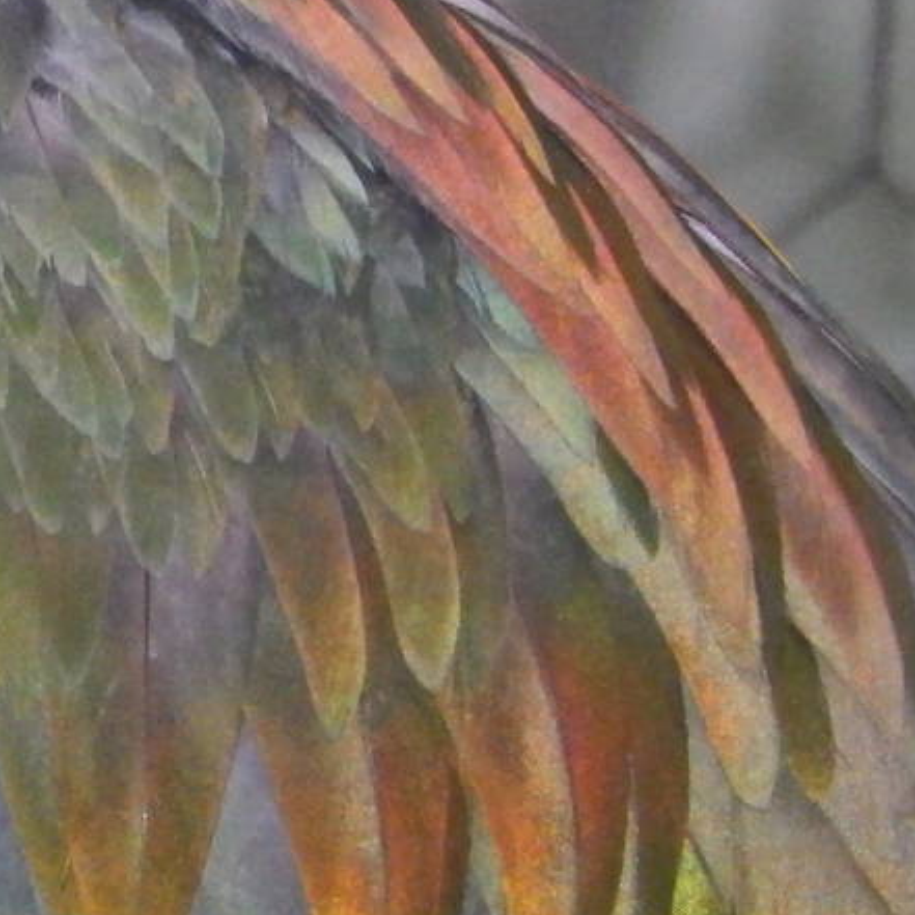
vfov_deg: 1.4
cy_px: 139
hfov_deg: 1.4
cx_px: -672
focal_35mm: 1245
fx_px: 37232
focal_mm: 69
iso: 1600
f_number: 5.7
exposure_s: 1/60
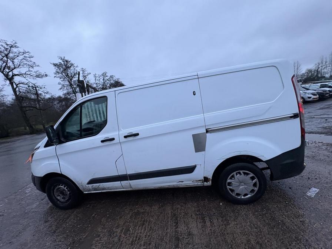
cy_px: 124
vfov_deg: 85.7
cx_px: 166
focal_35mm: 14
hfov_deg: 102.1
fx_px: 134
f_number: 2.2
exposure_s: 1/50
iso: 160
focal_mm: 2.22
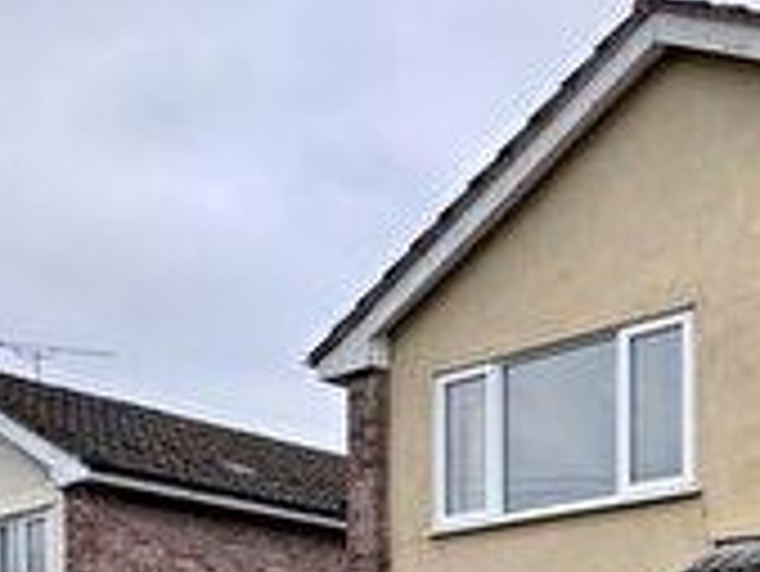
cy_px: 736
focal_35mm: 58
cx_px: 764
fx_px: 1274
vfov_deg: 22.6
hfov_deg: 30.8
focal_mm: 2.22
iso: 64
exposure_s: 1/99
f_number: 2.2
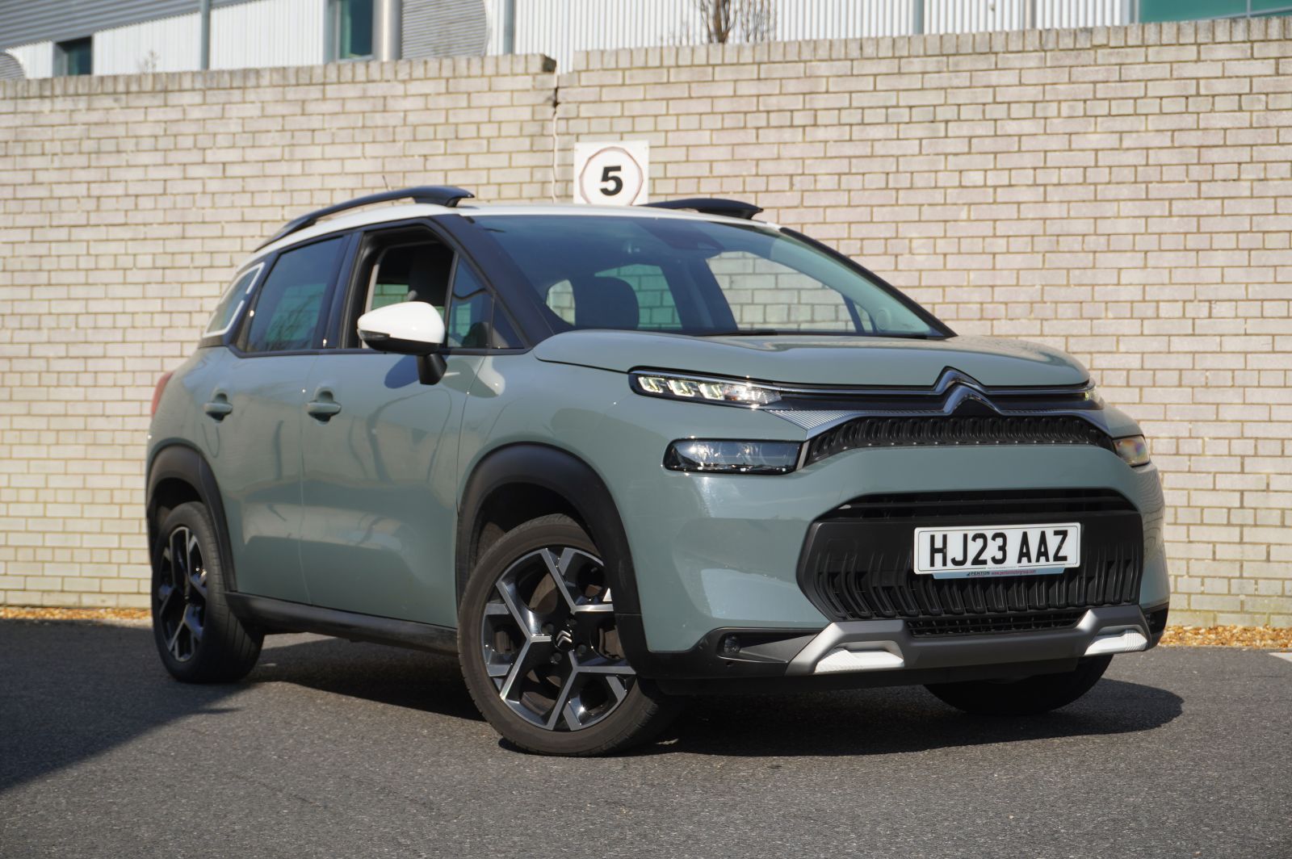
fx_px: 2313
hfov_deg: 31.2
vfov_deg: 21.0
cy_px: 430
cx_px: 646
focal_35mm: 64
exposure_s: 1/250
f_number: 6.3
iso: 100
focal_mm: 43
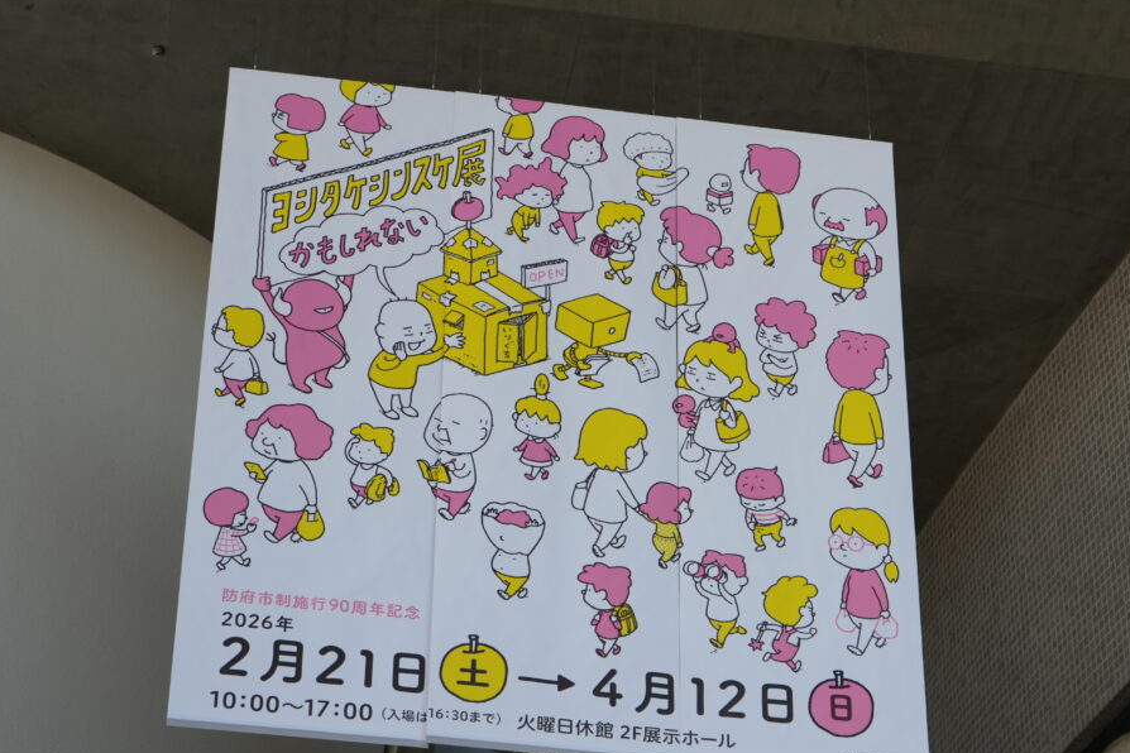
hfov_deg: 21.6
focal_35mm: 94
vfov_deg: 14.5
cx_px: 686
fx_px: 2950
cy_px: 416
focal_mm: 70
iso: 200
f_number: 5.6
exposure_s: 1/160
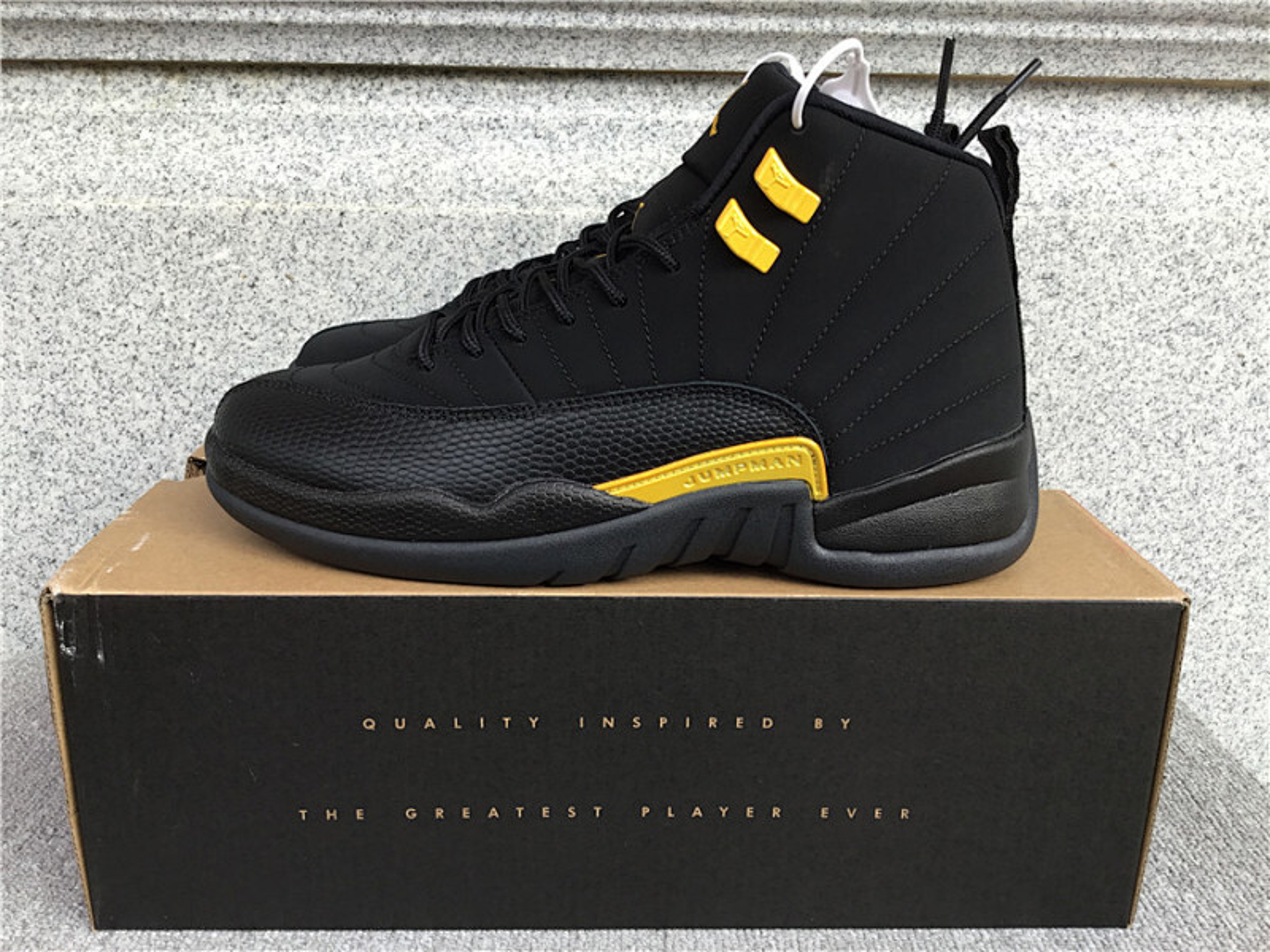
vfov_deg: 45.4
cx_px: 635
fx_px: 1137
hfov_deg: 58.4
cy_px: 476
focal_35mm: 31
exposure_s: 1/127
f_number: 2.4
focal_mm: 3.3
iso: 25
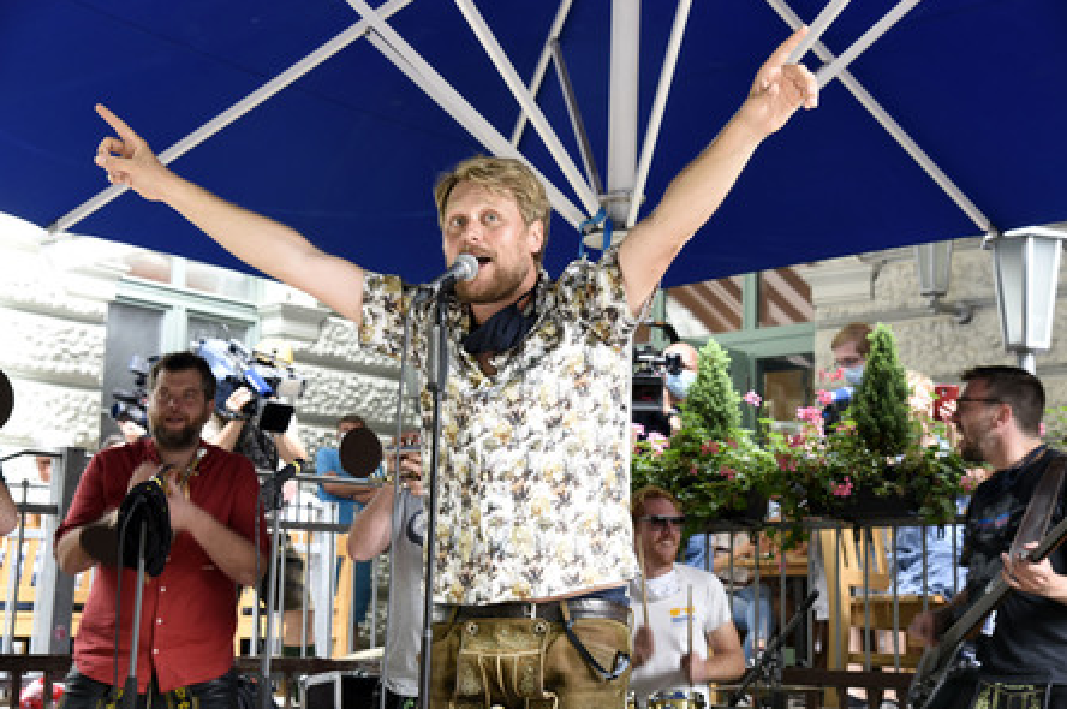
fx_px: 1954
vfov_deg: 20.6
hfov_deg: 30.5
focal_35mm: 66
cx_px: 540
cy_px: 356
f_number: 6.3
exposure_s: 1/60
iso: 1250
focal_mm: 65
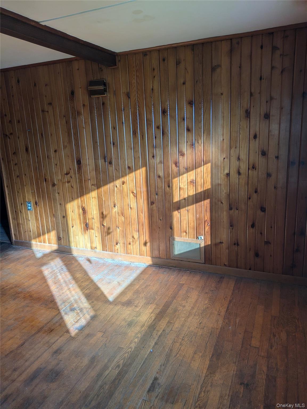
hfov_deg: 54.9
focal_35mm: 25
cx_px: 154
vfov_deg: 69.4
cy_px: 204
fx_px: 295
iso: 44
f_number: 1.89
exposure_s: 1/281
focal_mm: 5.43
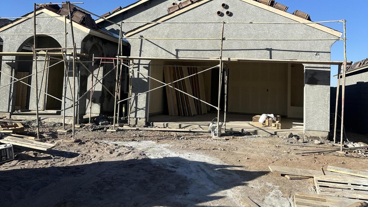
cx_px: 184
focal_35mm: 35
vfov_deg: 33.3
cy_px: 62
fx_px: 341
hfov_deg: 56.6
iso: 80
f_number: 1.78
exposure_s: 1/5000
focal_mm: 6.86
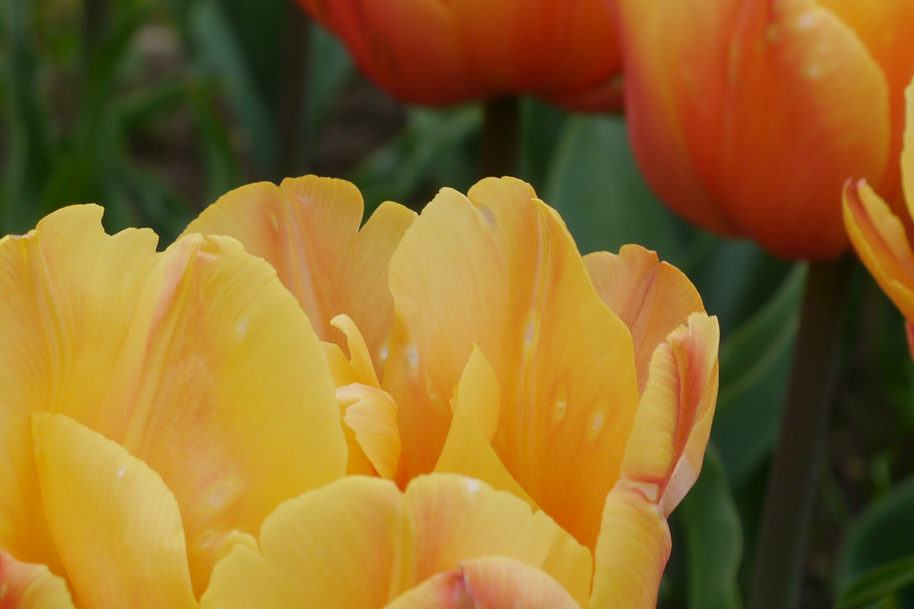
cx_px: 604
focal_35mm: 125
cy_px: 263
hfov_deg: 16.4
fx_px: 3173
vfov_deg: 11.0
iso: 160
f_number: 8
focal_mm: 28
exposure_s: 1/250
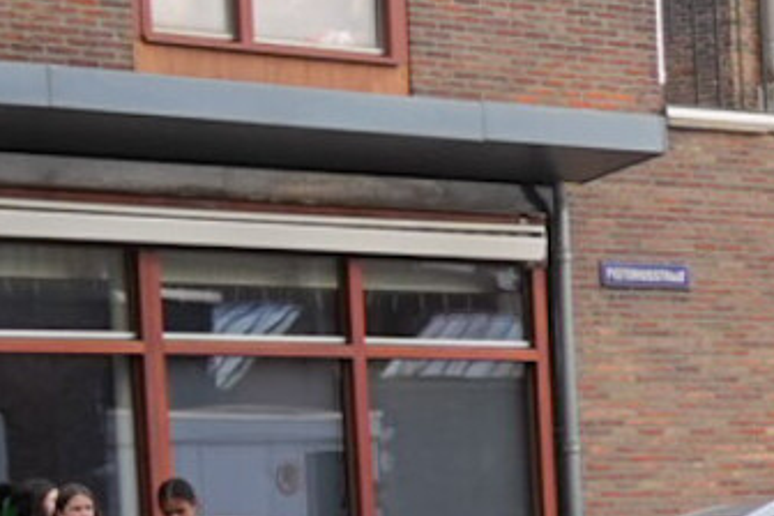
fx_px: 4429
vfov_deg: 6.5
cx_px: 1965
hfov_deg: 8.9
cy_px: 870
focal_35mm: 206
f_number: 8
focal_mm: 24
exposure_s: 1/80
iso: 200
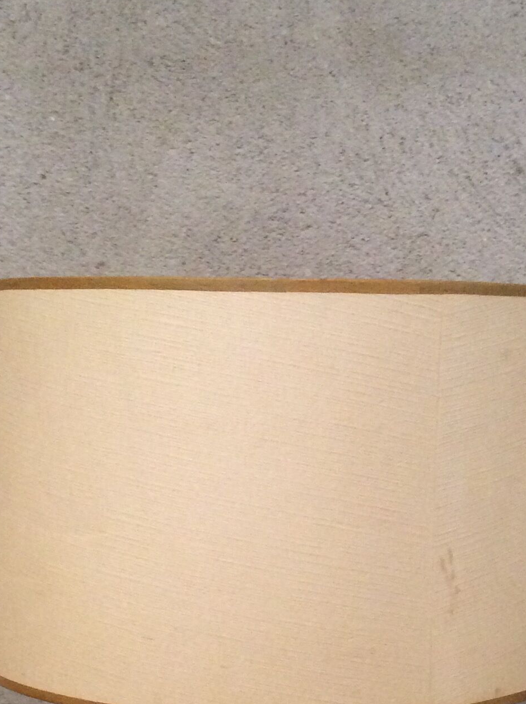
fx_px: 1341
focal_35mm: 66
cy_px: 588
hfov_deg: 22.2
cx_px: 285
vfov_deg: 28.6
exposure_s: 1/17
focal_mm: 3.3
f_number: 2.4
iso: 250
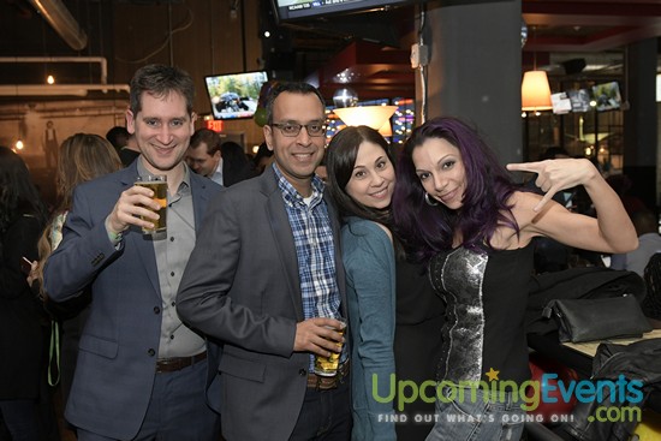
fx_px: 771
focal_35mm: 42
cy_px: 220
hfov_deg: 46.4
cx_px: 330
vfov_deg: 31.9
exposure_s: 1/60
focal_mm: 28
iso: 2000
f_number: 4
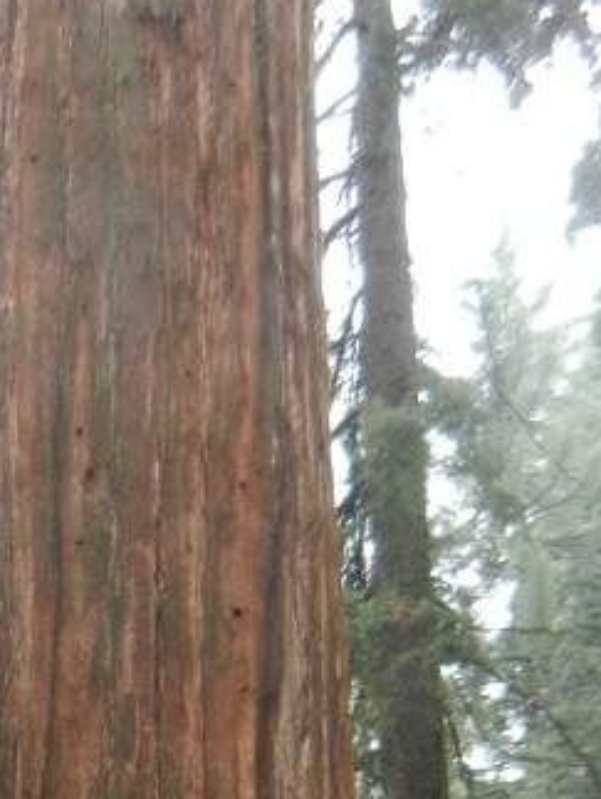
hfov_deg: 15.4
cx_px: 54
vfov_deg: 19.6
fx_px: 2195
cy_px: 918
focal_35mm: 95
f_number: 3.5
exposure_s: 1/69.8
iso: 160
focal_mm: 5.4
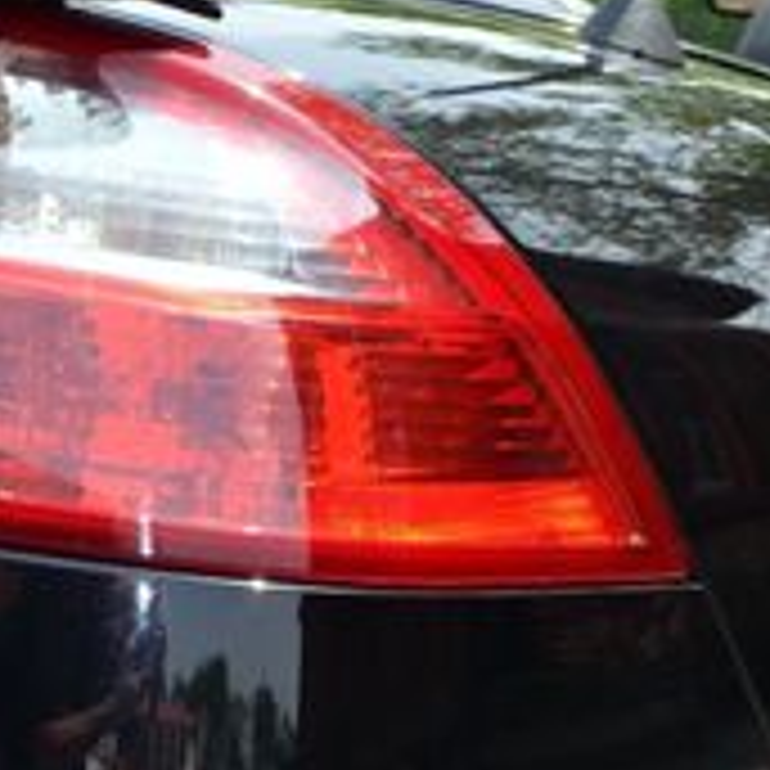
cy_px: 720
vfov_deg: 15.1
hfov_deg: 15.3
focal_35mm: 114
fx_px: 2869
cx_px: 279
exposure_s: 1/200
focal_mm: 24
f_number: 5.6
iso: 100
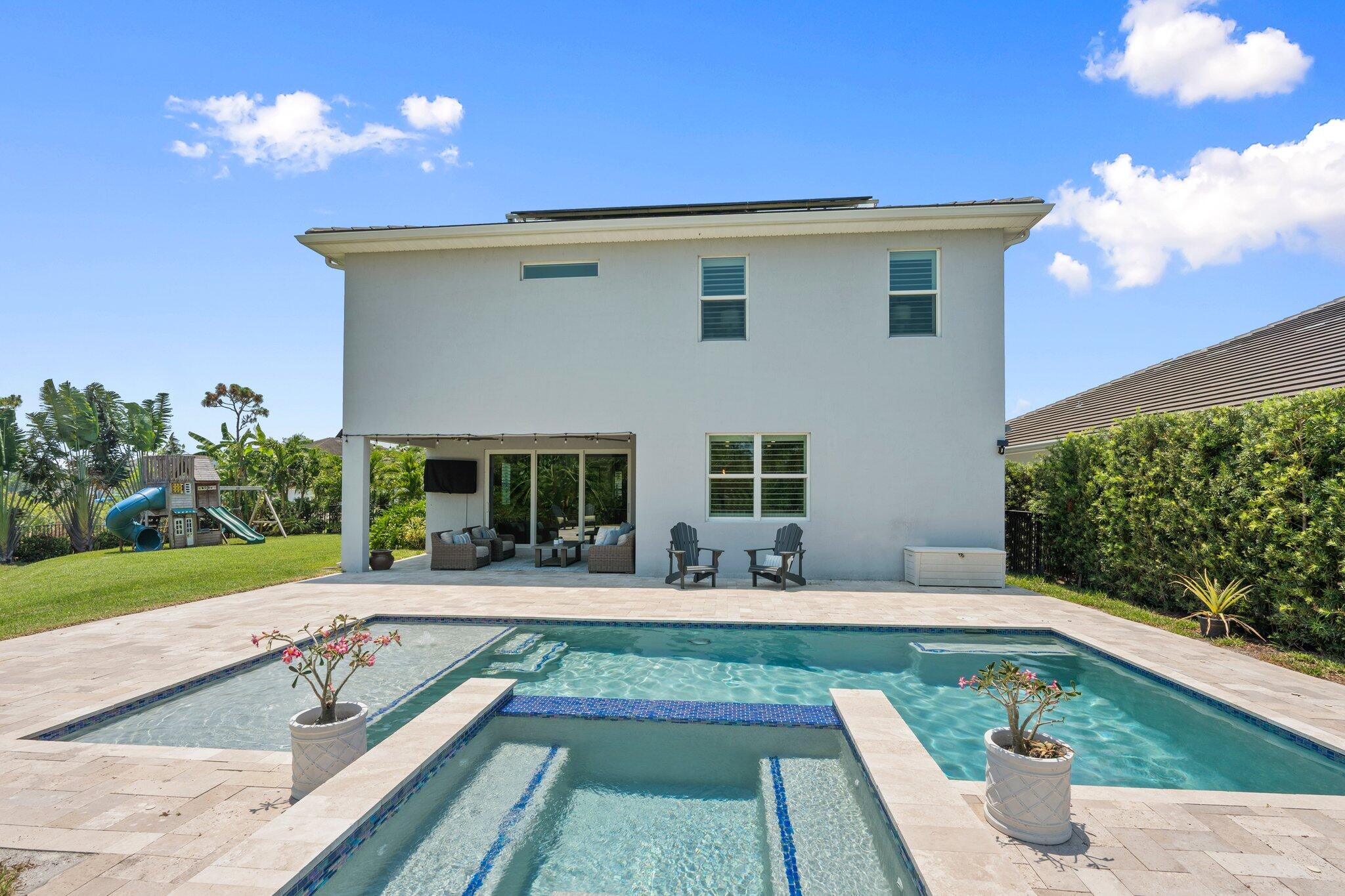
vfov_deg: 72.0
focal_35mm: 16
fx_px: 616
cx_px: 672
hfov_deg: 95.0
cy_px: 448
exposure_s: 1/100
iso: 100
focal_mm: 16.5
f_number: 9
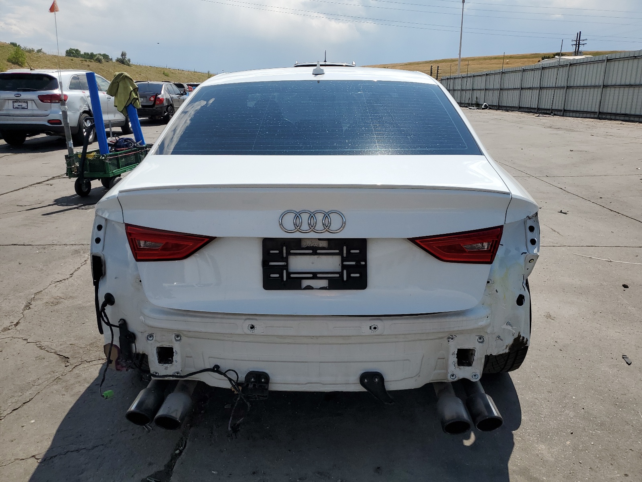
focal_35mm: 26
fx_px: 482
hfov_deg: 67.3
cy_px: 241
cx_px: 321
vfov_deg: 53.1
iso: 50
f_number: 1.5
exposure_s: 1/5000
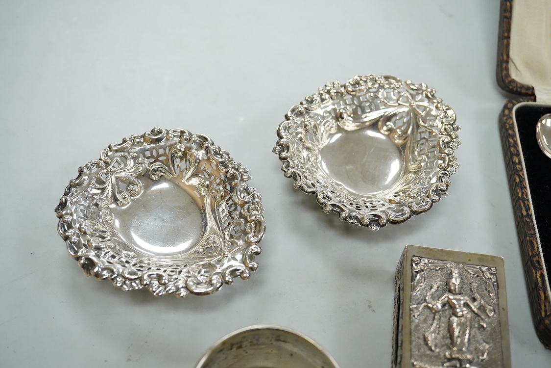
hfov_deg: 43.6
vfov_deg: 29.9
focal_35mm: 45
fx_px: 689
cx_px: 276
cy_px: 184
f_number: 7.1
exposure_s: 1/400
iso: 2500
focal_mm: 30
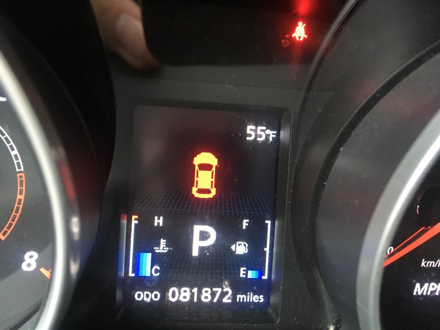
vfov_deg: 48.2
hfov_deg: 61.7
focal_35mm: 29
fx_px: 369
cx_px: 220
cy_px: 165
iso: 200
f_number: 2.2
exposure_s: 1/15
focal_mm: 4.15
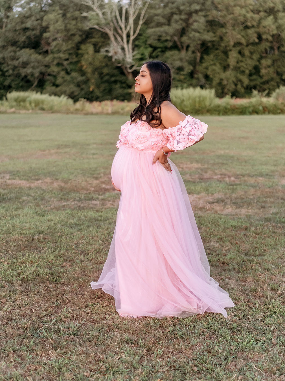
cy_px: 172
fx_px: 626
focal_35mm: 57
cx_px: 144
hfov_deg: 25.7
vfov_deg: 33.8
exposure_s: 1/250
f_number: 2.8
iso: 1250
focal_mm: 52
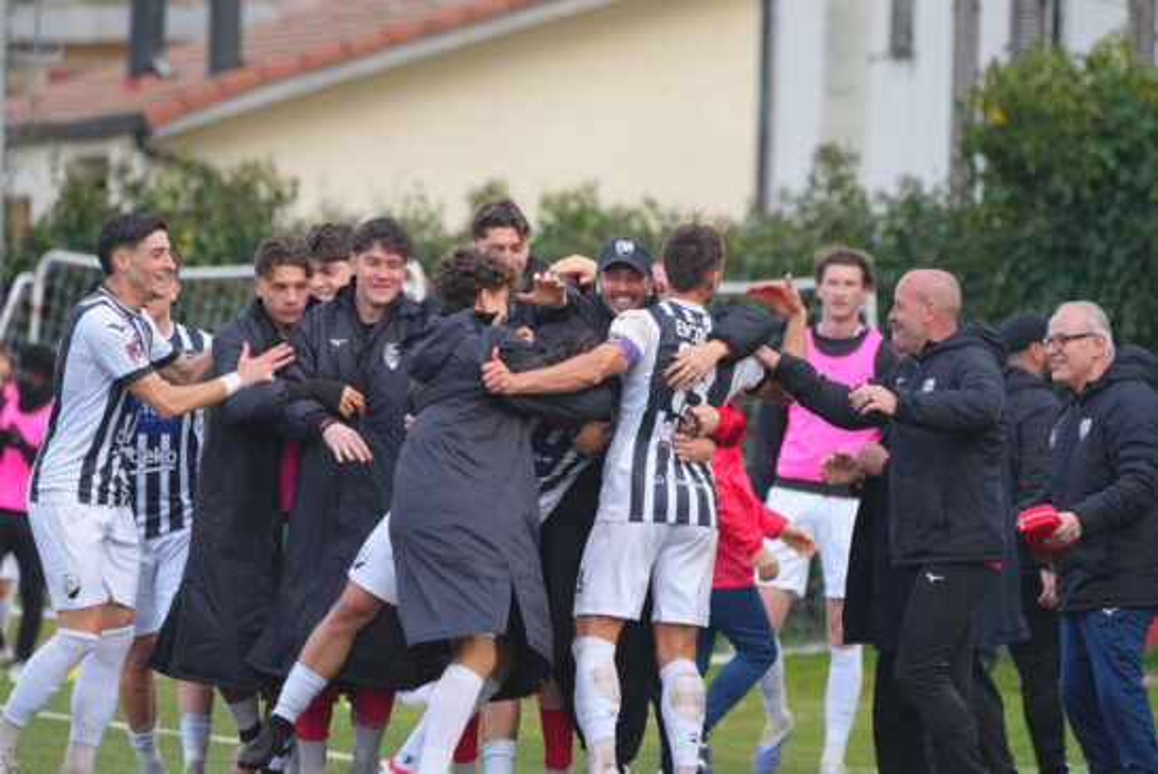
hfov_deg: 3.4
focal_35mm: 600
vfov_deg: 2.3
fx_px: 19315
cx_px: 579
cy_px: 387
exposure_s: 1/2000
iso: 2000
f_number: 5.6
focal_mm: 400
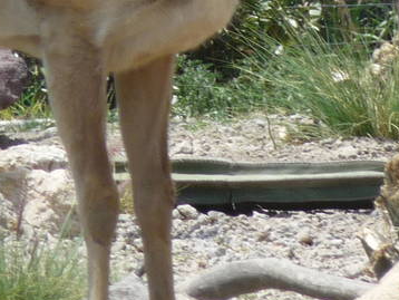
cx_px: 178
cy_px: -116
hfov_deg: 1.6
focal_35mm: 1251
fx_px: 14429
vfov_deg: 1.2
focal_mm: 47
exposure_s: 1/400
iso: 100
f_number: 4.9
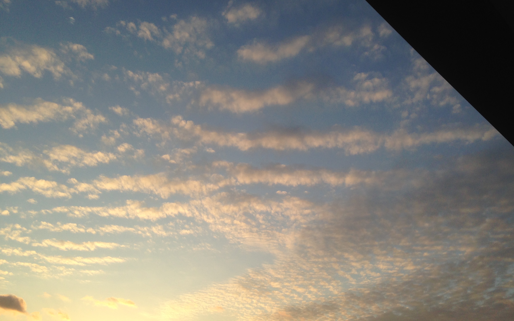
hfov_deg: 54.0
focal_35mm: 36
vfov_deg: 35.3
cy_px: 169
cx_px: 263
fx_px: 504
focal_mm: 4.12
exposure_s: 1/1106
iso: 50
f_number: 2.4
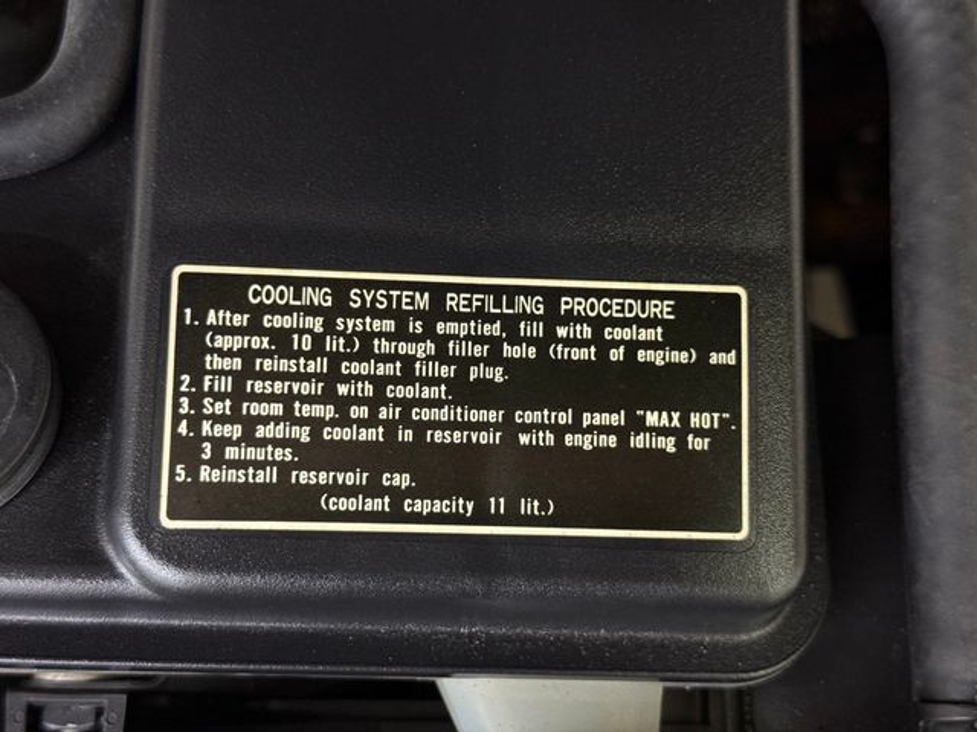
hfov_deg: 39.7
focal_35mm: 48
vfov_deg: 30.3
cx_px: 488
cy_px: 366
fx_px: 1355
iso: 320
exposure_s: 1/40
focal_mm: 6.76
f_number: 1.78
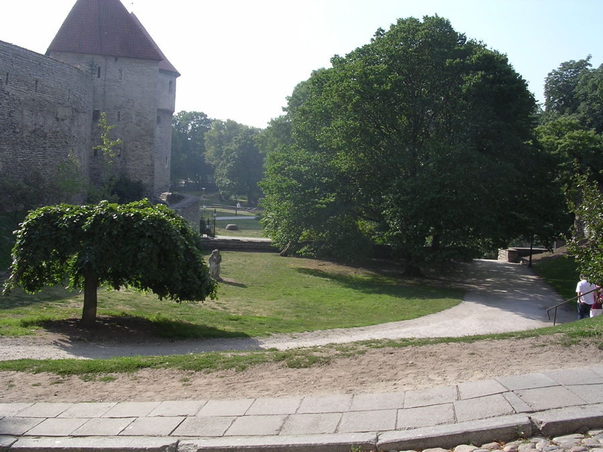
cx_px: 302
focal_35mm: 38
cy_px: 226
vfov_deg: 37.7
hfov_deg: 49.0
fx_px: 662
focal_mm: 5.8
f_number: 5.6
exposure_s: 1/174
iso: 100
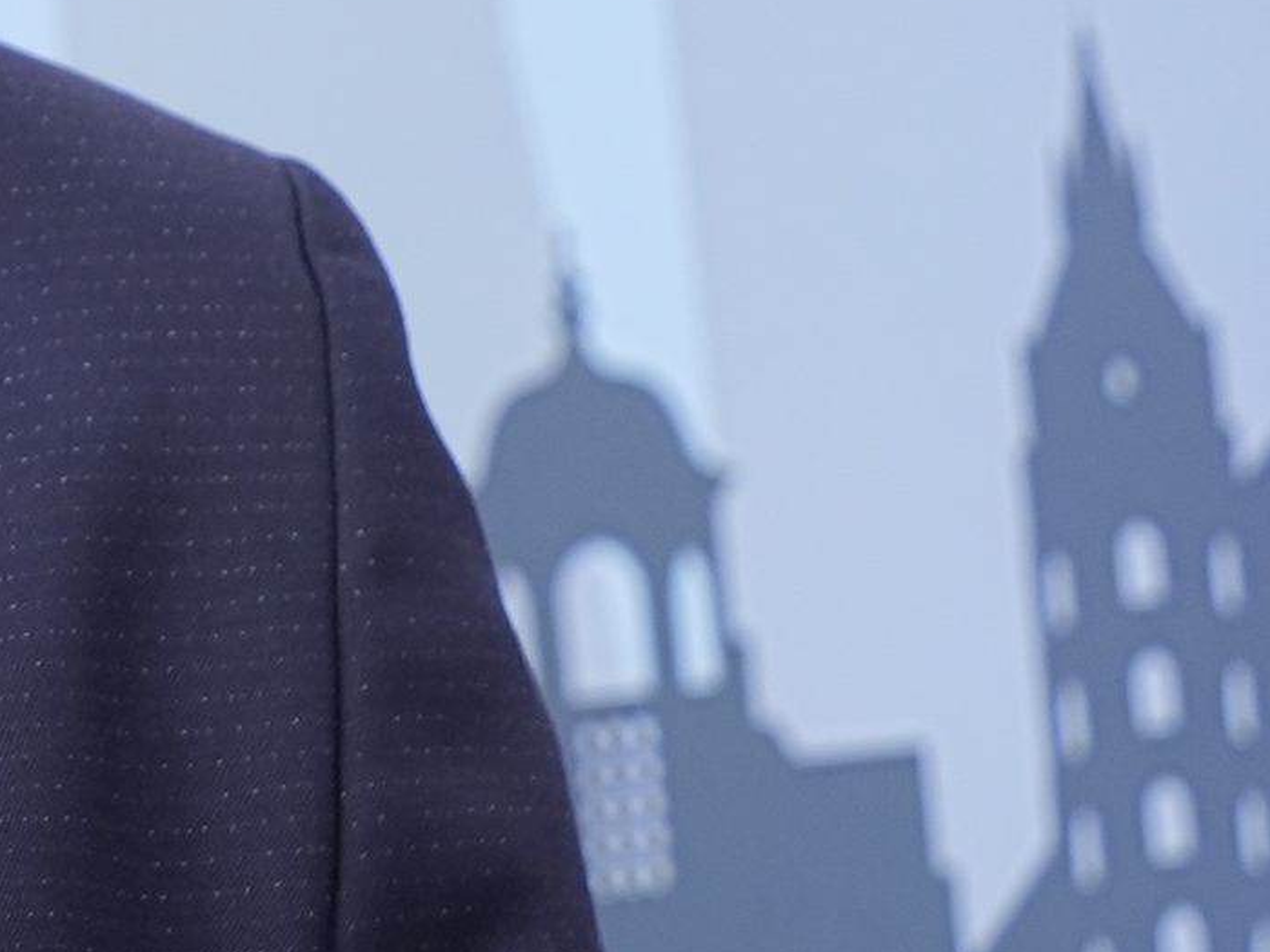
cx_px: -848
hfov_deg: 2.9
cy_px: -75
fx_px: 25237
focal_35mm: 688
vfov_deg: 2.2
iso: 1000
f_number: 5
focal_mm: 125
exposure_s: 1/160
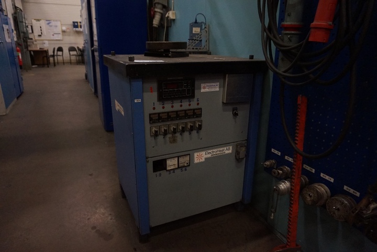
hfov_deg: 73.7
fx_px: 251
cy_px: 126
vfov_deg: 53.1
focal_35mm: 24
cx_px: 188
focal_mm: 16
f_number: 3.5
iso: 2500
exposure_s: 1/160
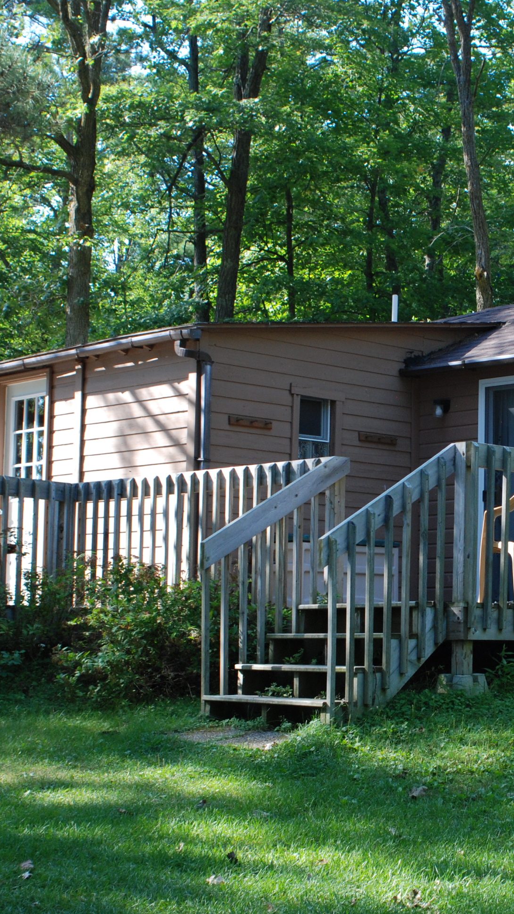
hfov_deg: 17.8
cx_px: 510
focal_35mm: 66
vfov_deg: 31.9
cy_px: 456
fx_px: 1600
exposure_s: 1/160
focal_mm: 28
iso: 320
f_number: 6.3
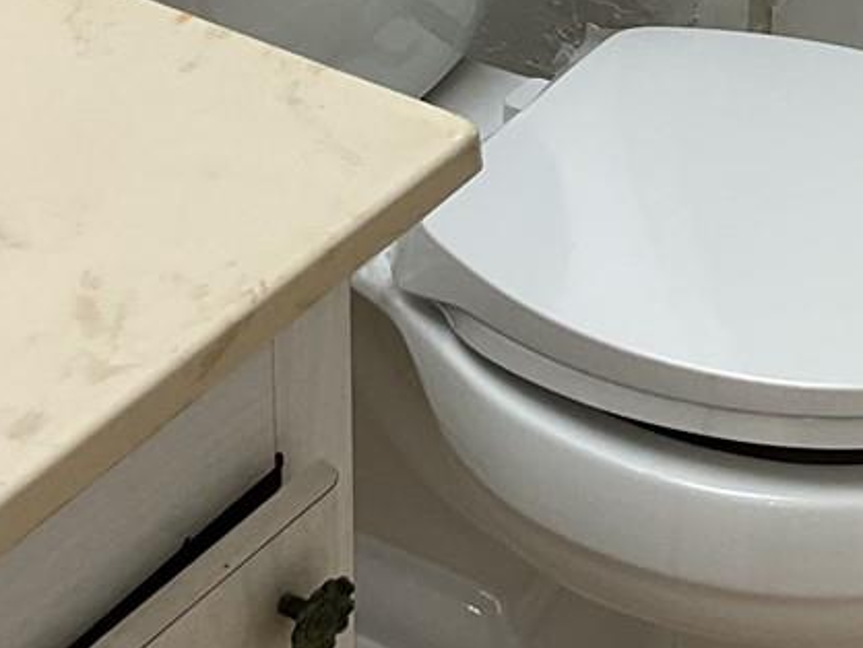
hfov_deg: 16.9
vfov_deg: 13.0
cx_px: 1051
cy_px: -126
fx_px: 2769
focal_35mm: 111
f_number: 1.8
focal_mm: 3
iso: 50
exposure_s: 1/120
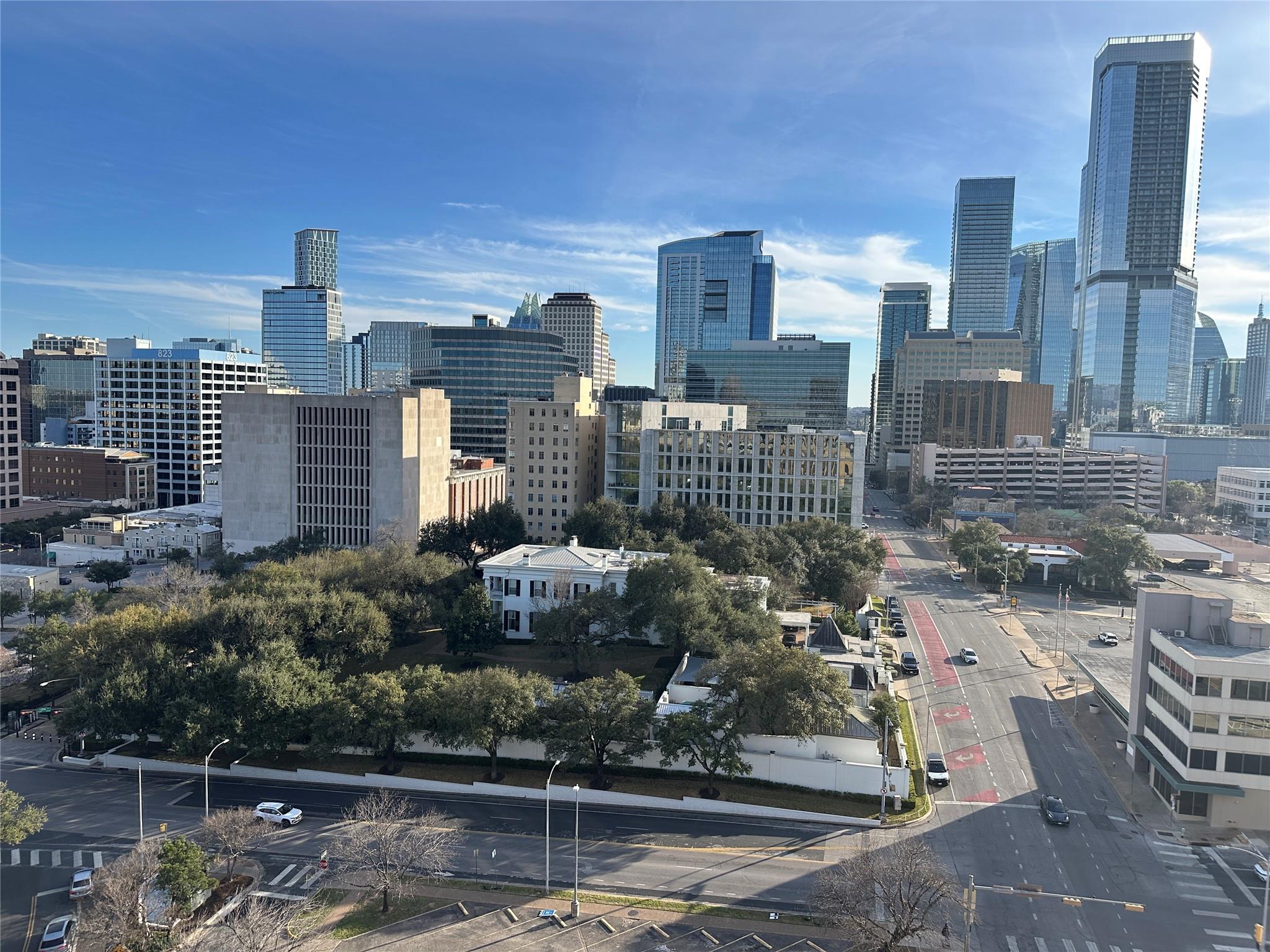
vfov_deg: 56.8
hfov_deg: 71.6
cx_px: 635
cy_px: 476
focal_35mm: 24
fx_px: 881
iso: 80
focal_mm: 6.86
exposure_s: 1/2591
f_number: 1.78
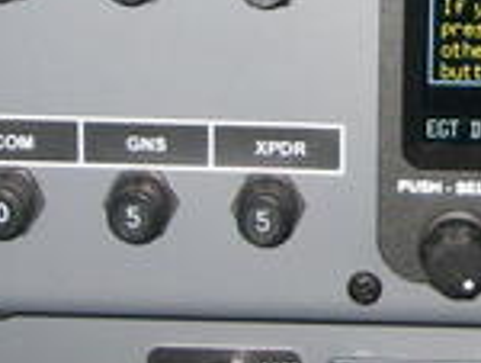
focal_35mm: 162
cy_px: 13
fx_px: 2255
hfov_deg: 11.6
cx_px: 741
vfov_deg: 9.1
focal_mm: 6.3
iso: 200
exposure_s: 1/40
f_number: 3.3
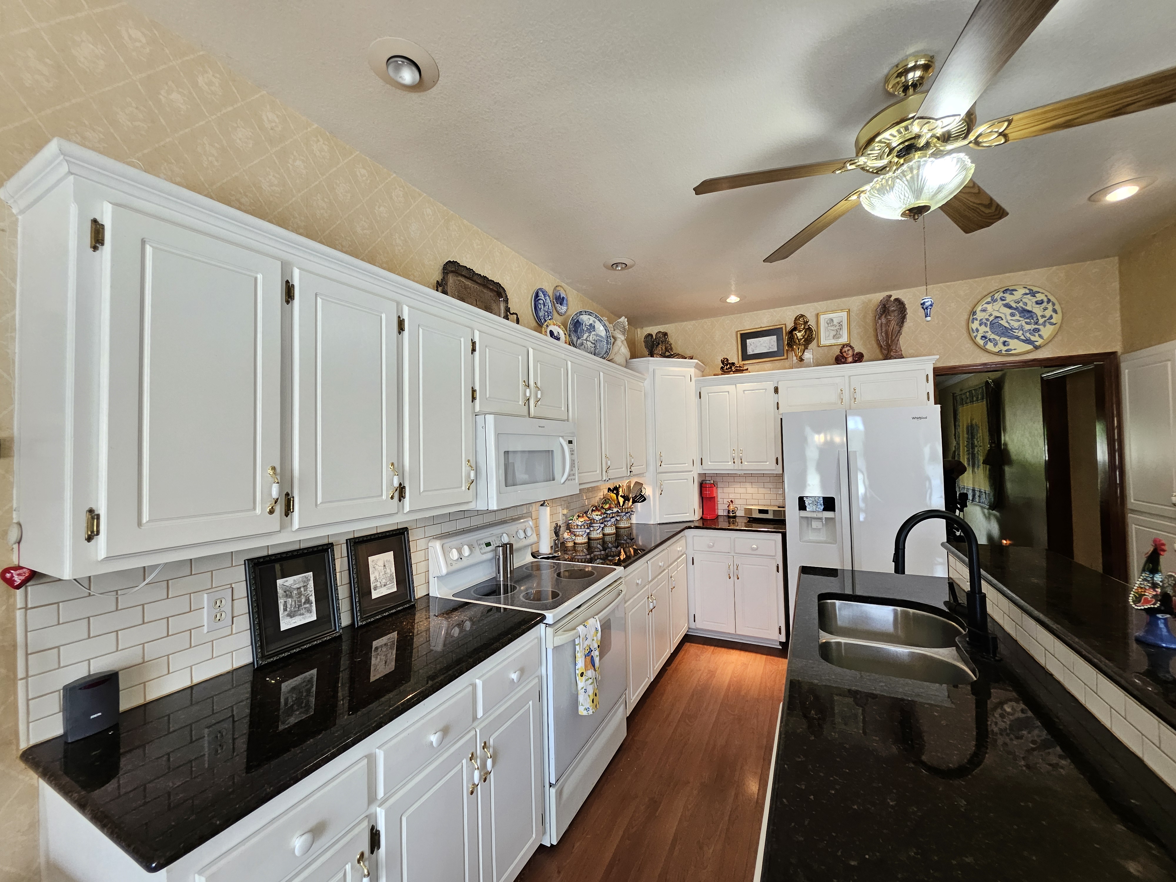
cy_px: 441
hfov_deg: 106.2
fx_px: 442
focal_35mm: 13
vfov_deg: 89.9
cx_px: 588
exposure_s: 1/60
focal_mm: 1.74
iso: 100
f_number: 2.2
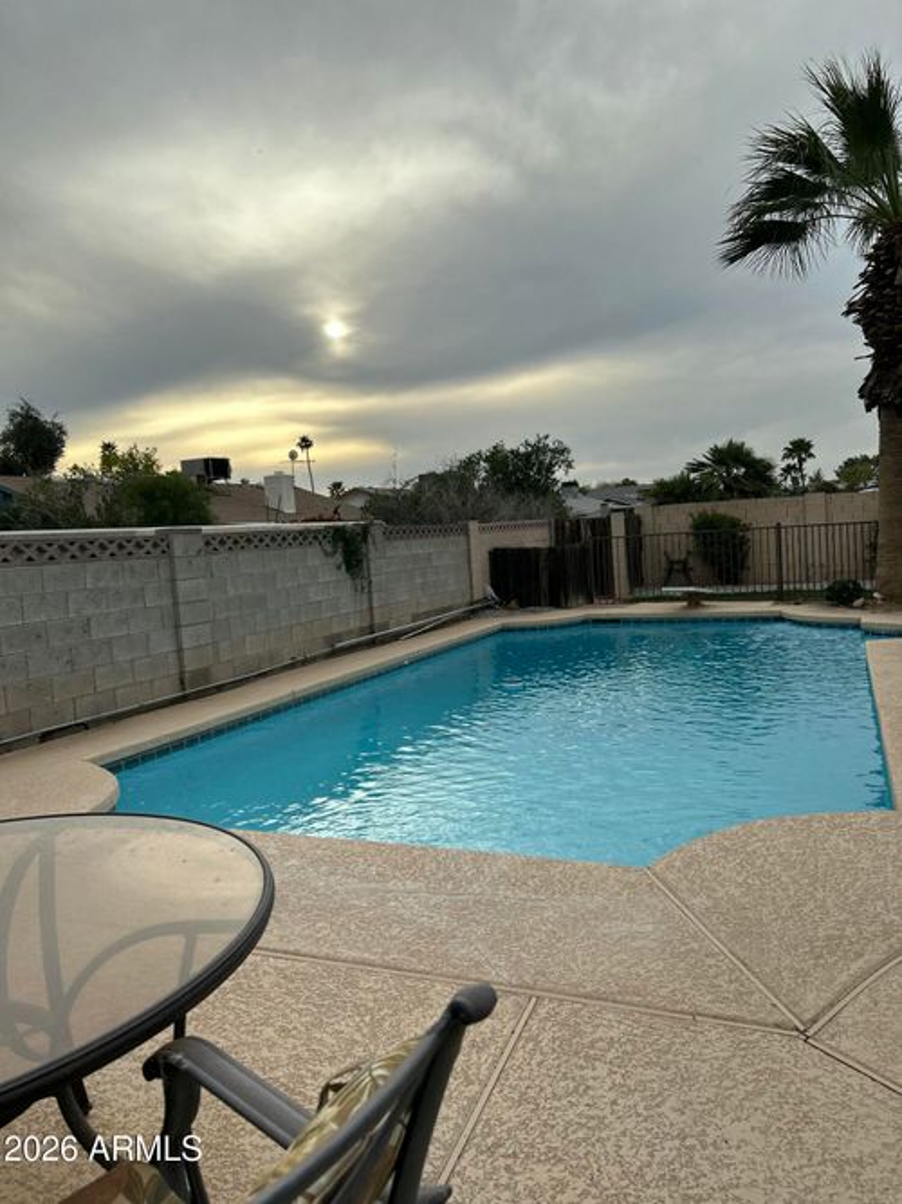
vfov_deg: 67.3
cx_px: 451
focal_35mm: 26
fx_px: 904
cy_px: 602
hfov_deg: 53.0
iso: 50
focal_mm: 5.7
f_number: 1.5
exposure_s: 1/1724
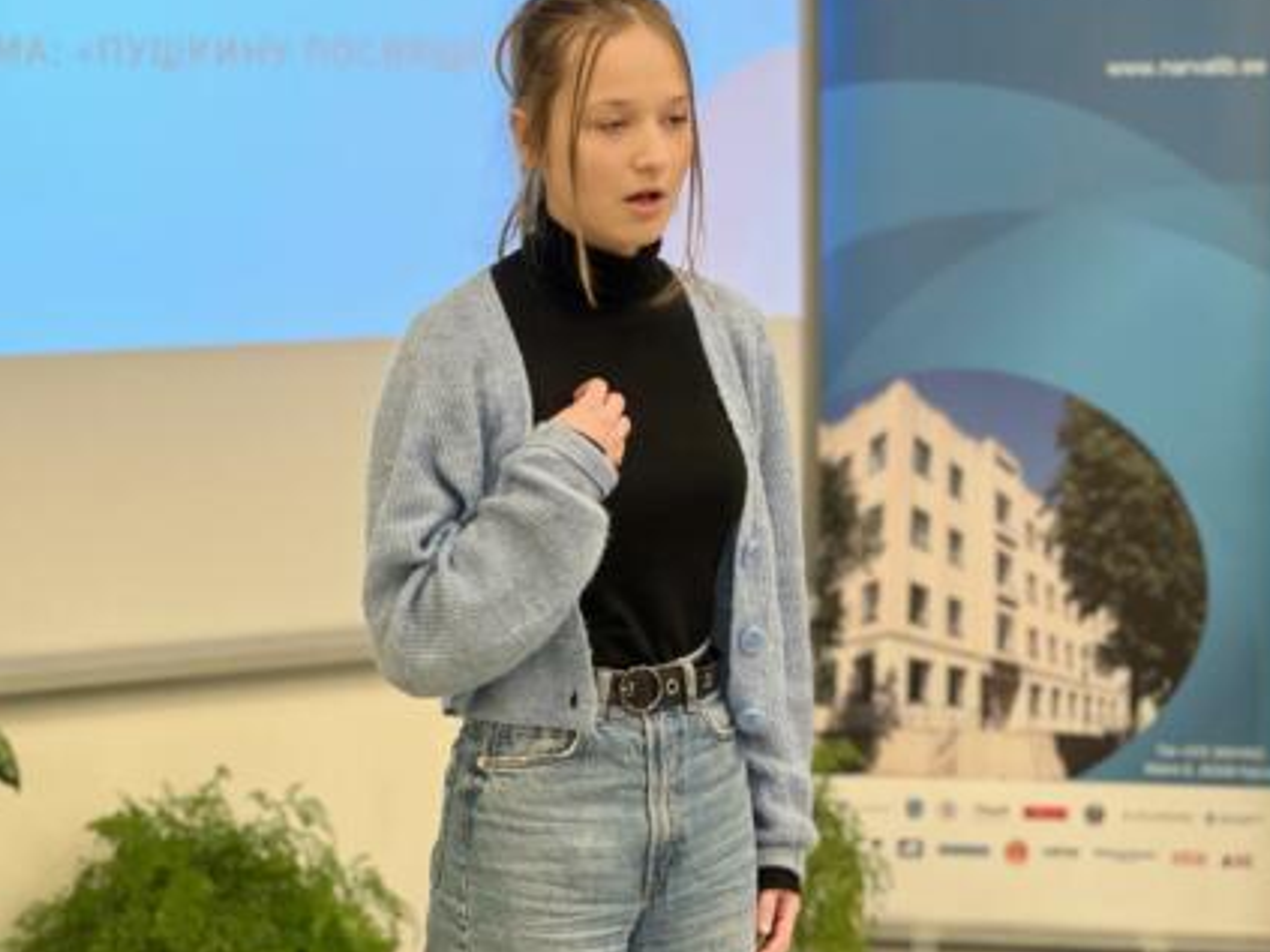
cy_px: 491
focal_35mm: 91
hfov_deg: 21.5
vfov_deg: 16.2
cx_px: 603
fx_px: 3338
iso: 125
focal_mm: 9
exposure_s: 1/33
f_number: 2.8
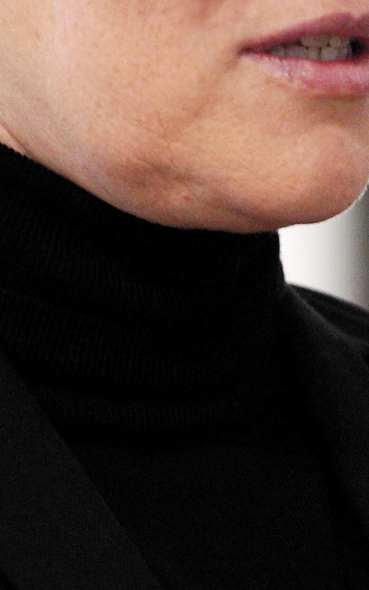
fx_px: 16301
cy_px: 346
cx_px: 207
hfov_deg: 1.3
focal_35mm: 1014
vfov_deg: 2.1
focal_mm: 200
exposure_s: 1/200
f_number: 2.8
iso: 2000
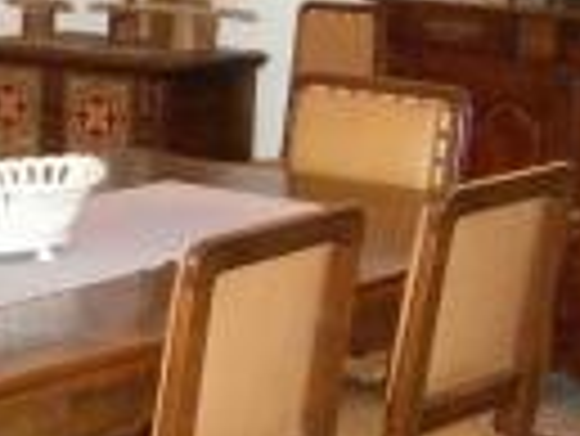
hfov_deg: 14.9
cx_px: 135
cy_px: 265
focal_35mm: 132
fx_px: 2214
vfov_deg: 11.2
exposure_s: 1/45
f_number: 3
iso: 400
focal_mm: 6.3
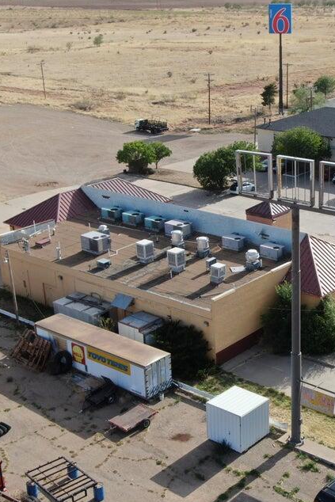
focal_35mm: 56
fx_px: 781
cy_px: 251
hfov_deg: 23.7
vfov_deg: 35.6
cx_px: 283
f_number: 3.5
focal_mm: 6.92
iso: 100
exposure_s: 1/640
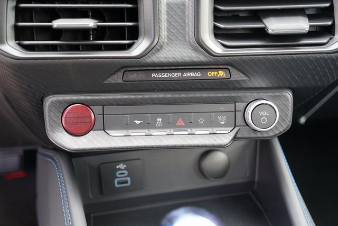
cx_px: 169
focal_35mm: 41
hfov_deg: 47.4
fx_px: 385
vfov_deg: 32.6
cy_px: 113
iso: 640
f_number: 4
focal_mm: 41
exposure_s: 1/60
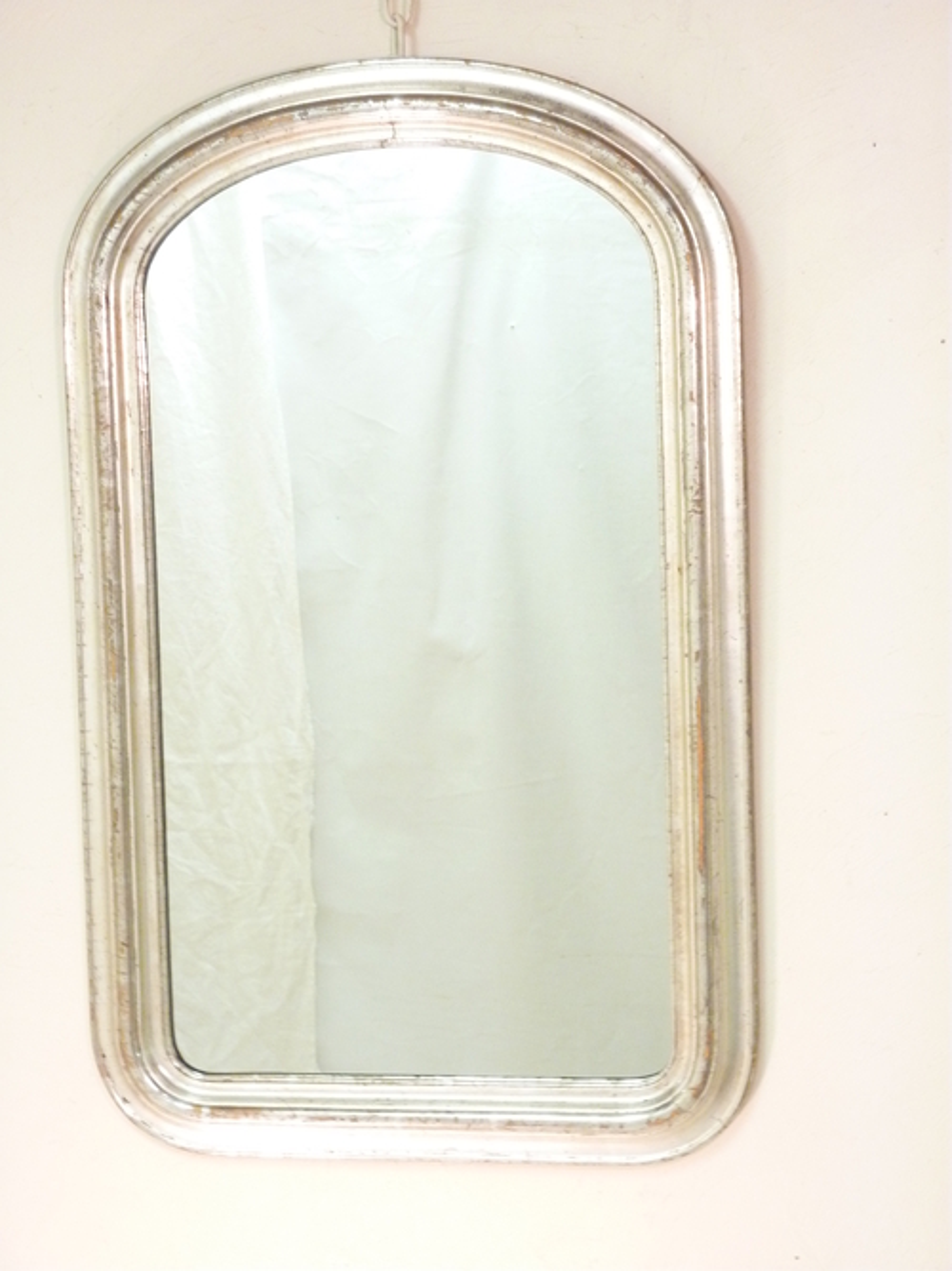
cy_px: 636
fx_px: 3044
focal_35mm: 83
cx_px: 476
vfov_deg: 23.6
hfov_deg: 17.8
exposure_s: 1/8
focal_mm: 13.7
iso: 400
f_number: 4.2
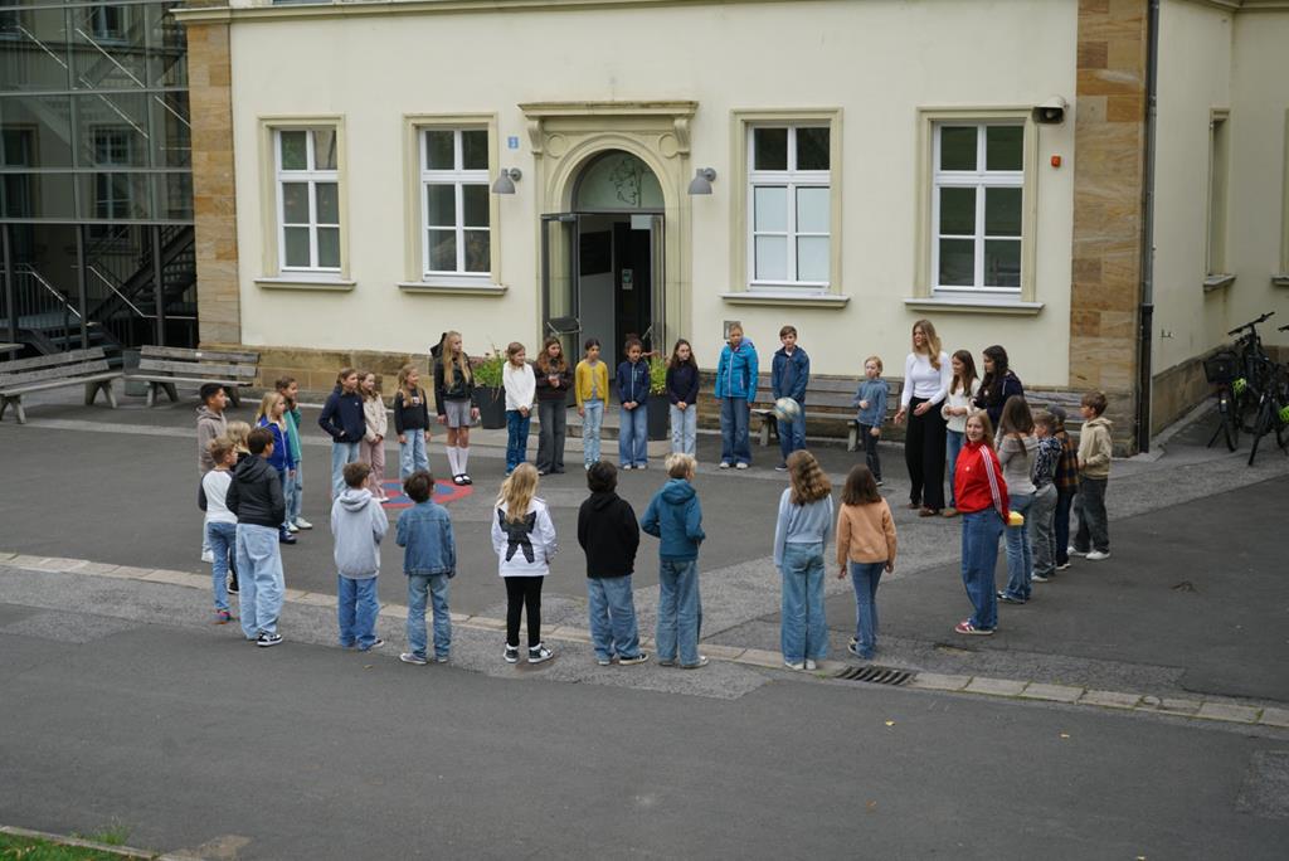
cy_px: 430
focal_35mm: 54
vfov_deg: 25.1
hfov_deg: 36.9
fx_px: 1935
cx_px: 644
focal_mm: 54
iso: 160
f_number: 5
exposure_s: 1/160
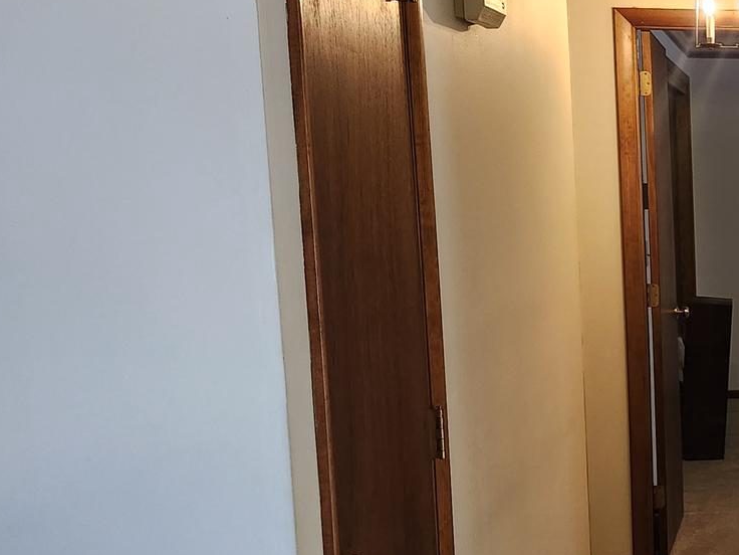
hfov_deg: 26.0
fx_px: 1366
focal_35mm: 64
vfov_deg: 22.9
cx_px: 950
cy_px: 357
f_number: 1.8
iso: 320
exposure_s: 1/120
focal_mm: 5.4
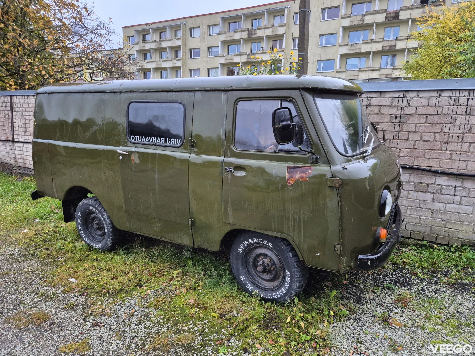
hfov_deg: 73.9
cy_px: 178
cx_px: 238
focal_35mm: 23
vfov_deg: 58.9
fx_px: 316
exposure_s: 1/100
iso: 320
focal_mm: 5.4
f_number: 1.8
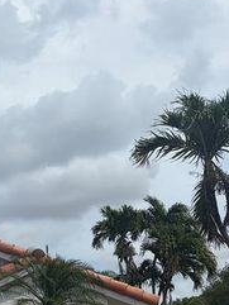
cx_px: -59
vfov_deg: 26.2
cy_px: 266
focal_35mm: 72
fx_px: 635
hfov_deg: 19.1
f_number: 1.6
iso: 50
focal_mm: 5.96
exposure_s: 1/7813
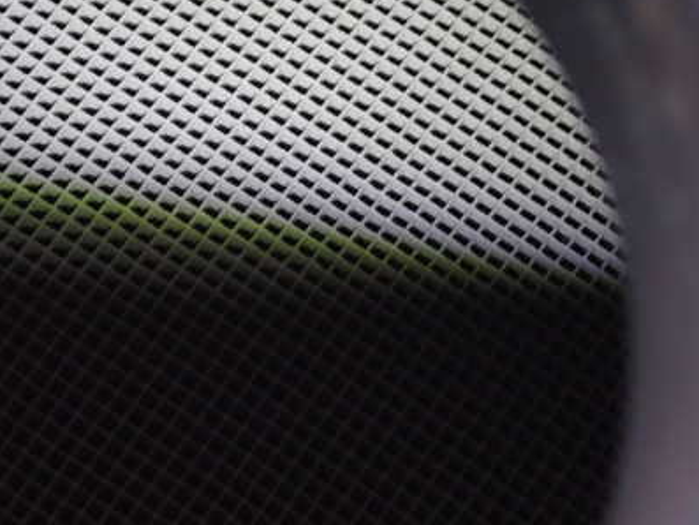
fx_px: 3050
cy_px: 189
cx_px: 188
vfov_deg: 9.8
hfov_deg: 13.0
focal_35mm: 151
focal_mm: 18
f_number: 4.9
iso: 800
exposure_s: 1/100
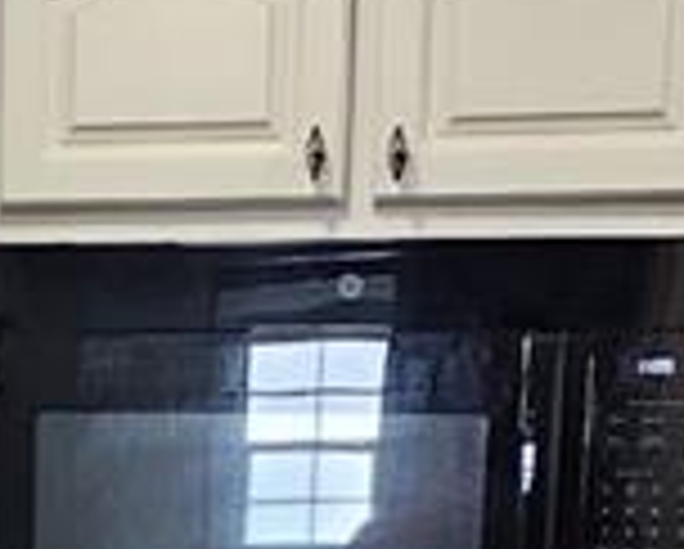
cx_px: 14
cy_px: 940
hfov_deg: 18.7
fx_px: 2027
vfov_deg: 14.0
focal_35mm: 100
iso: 125
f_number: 2.2
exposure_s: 1/60
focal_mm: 2.2
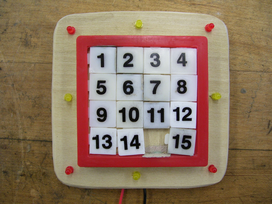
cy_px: 102
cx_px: 136
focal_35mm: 37
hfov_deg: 50.1
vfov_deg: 38.7
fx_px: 291
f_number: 2.7
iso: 125
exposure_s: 1/30
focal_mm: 6
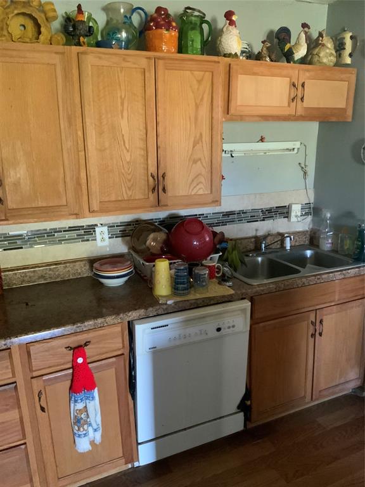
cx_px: 182
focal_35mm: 29
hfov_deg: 48.2
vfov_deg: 61.7
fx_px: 408
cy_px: 244
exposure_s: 1/30
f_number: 1.8
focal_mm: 3
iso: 500
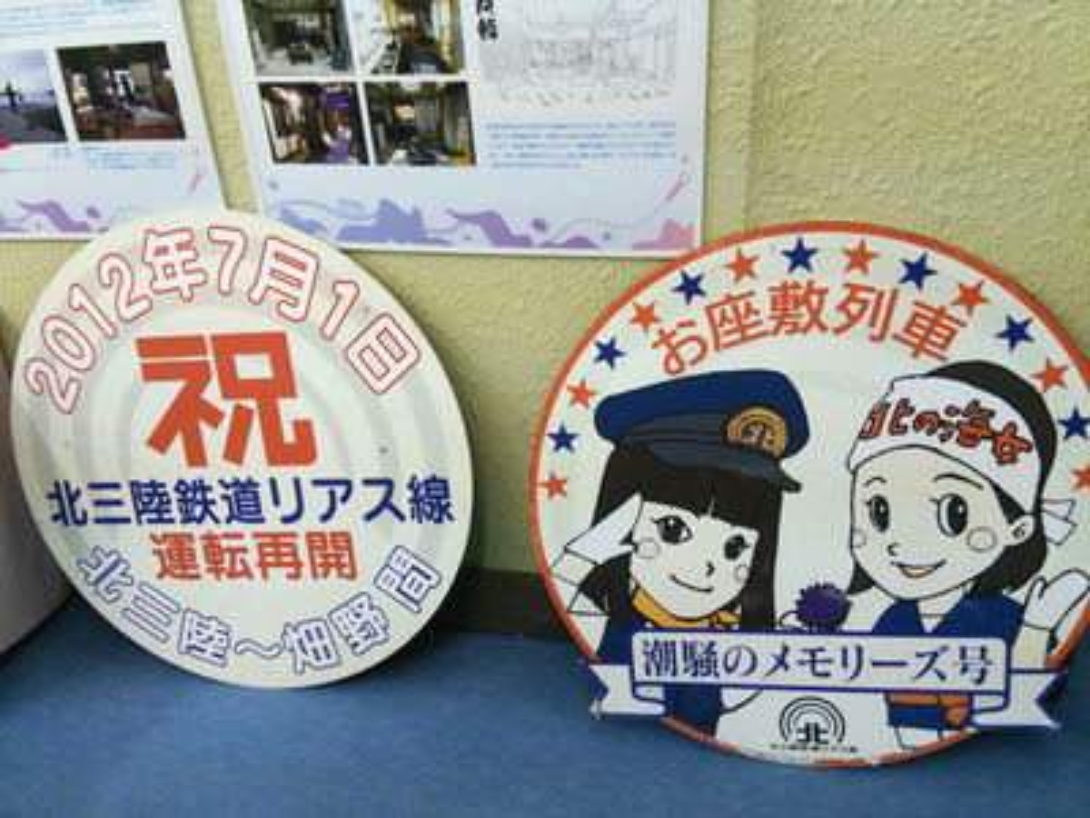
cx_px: 545
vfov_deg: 46.8
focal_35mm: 30
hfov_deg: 60.0
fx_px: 945
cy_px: 409
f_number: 1.94
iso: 160
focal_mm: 4.06
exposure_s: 1/44
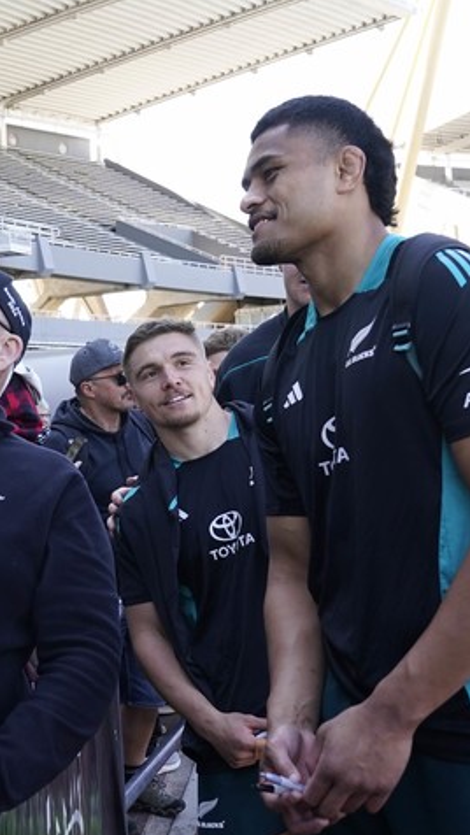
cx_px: 123
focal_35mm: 57
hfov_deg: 20.9
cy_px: 419
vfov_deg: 36.6
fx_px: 1262
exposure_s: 1/400
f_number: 5
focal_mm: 24
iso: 800
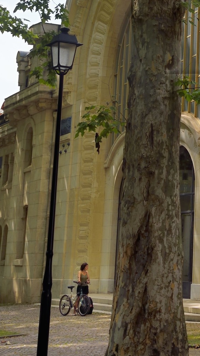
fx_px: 933
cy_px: 10
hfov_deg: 11.8
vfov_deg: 20.9
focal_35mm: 99
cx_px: 276
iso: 200
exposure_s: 1/200
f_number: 11
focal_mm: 40
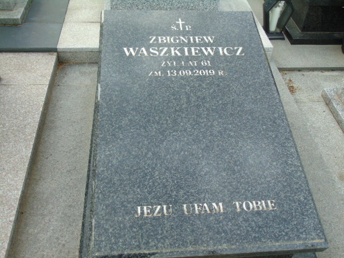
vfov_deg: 41.8
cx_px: 172
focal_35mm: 34
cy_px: 129
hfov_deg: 54.0
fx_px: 338
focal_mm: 6.1
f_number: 3.8
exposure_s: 1/100
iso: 80
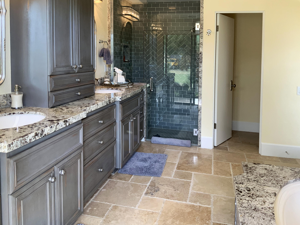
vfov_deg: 48.2
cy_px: 112
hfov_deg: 61.7
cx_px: 150
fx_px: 251
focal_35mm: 29
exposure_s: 1/120
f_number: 1.8
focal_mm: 3
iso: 64
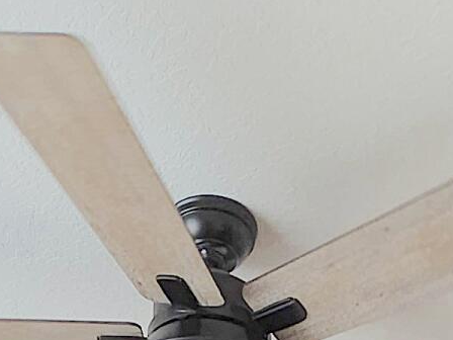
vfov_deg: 11.1
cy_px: 1007
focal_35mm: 87
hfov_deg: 22.4
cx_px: 290
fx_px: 1139
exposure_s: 1/30
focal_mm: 2.2
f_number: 1.9
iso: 20
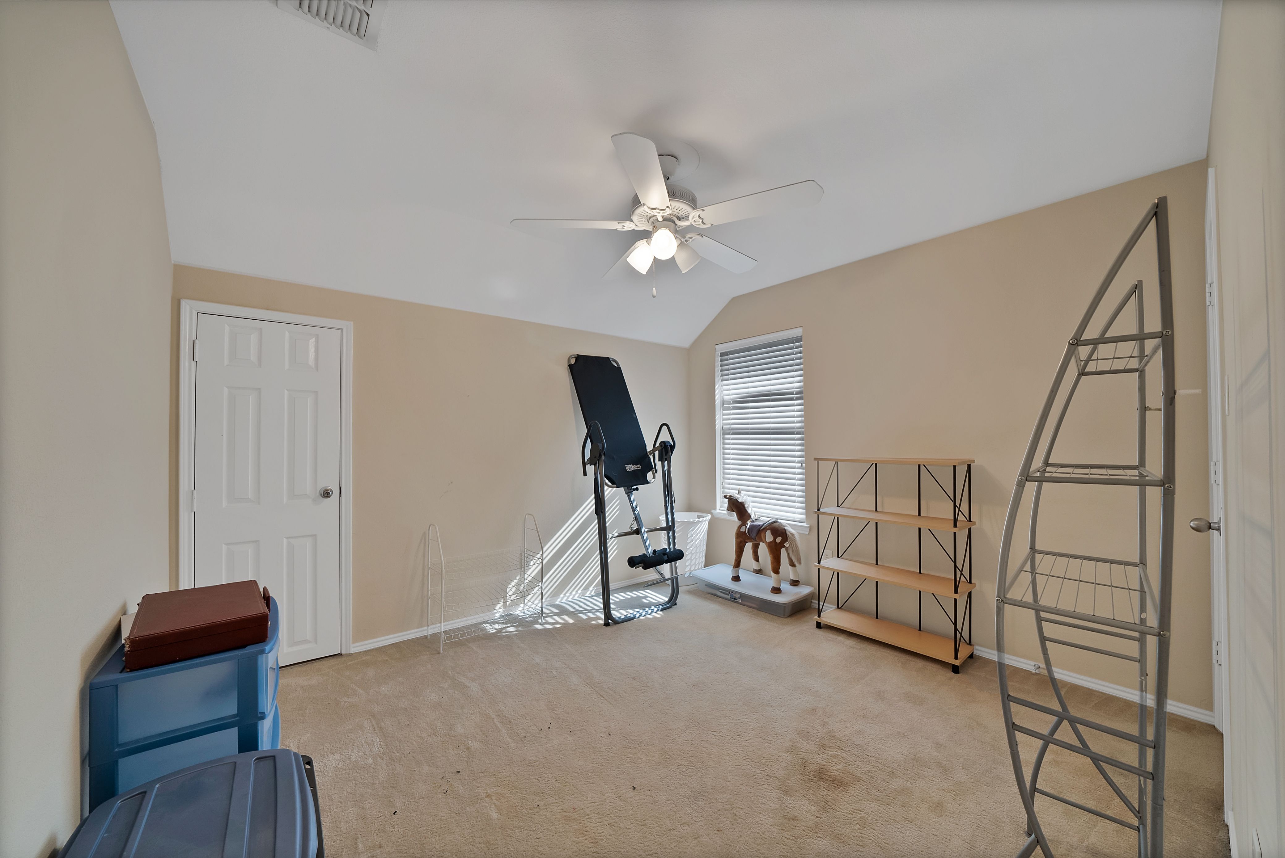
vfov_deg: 90.1
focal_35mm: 12
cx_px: 642
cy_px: 429
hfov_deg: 112.6
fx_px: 429
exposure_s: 1/2
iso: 640
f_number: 9
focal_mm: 12
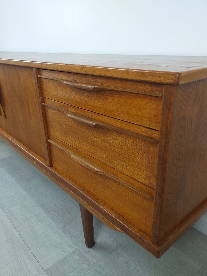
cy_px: 138
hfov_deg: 53.1
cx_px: 104
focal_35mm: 26
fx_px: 207
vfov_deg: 67.3
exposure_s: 1/50
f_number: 1.9
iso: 64
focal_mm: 3.6
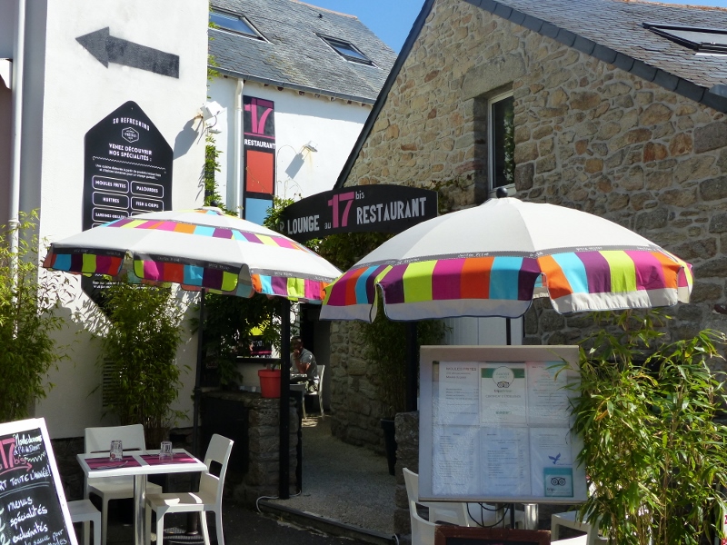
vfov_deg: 34.3
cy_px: 272
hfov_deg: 44.8
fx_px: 882
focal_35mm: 42
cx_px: 364
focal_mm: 7.6
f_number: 4
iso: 160
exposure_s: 1/1000
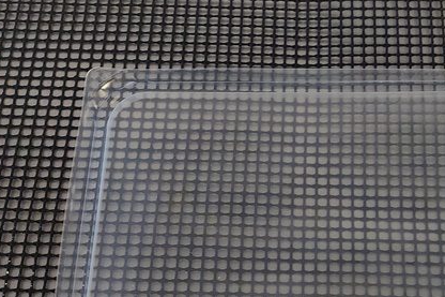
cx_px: 308
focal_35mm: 48
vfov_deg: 27.5
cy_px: 235
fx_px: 593
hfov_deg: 40.5
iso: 400
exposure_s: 1/20
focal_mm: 5.23
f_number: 1.8
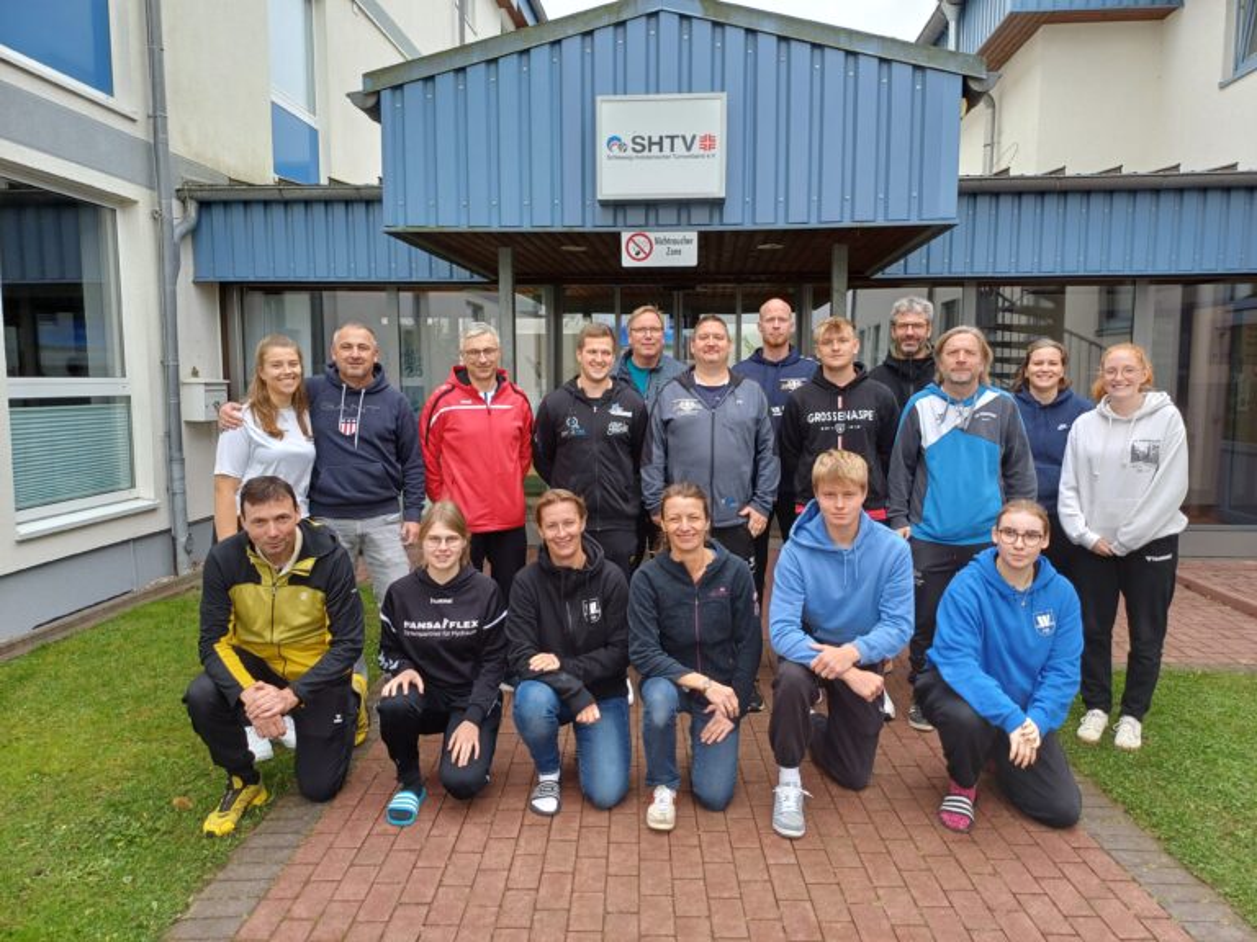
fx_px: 908
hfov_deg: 69.4
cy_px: 471
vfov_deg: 54.9
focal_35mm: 25
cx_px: 628
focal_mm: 4.65
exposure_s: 1/100
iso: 50
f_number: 1.8
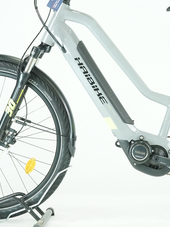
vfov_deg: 17.9
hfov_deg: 13.4
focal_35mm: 110
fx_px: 720
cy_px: 84
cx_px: 130
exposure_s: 1/200
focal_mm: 59
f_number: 5.6
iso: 3200
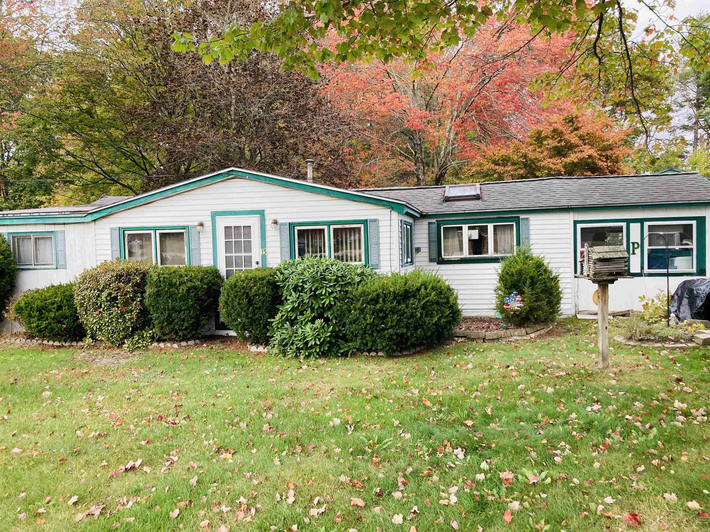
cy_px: 266
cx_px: 355
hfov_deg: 63.4
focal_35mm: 28
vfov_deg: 49.7
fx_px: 574
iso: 32
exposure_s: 1/121
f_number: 1.8
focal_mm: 3.99
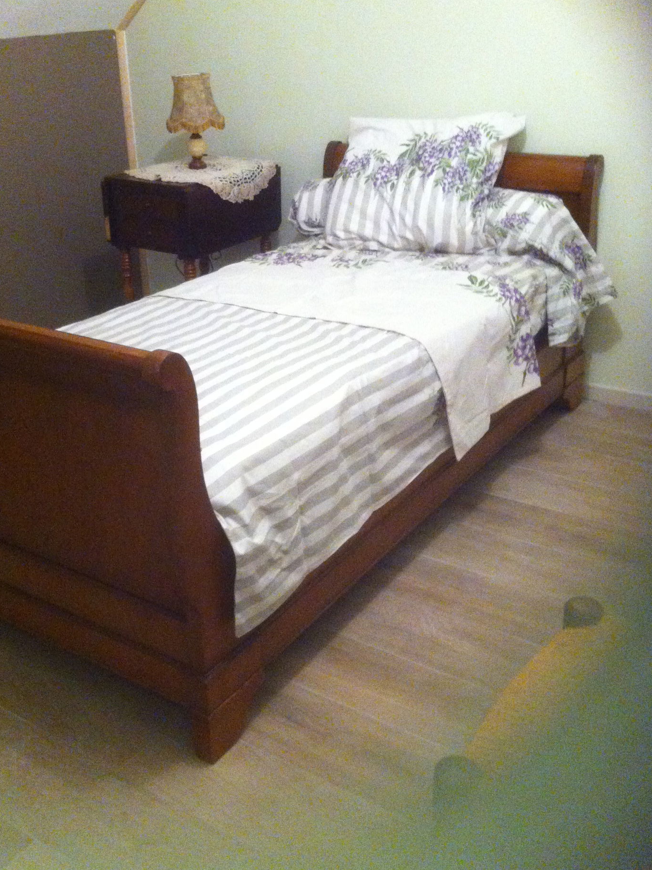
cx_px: 279
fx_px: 1030
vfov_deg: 45.8
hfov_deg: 35.1
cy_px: 418
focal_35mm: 41
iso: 640
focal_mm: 3.85
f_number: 2.8
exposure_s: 1/17
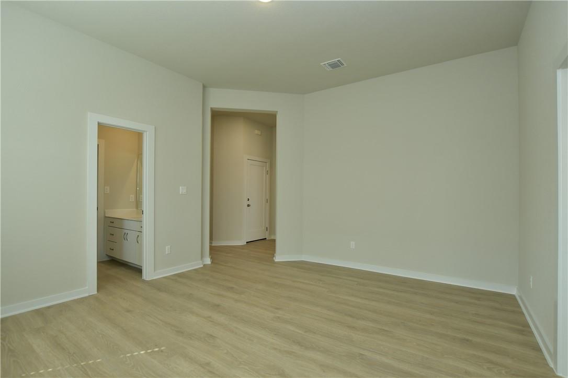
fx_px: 260
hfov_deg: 95.0
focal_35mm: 16
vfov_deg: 72.1
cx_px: 284
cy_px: 189
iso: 320
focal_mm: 11
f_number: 5
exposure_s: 1/80
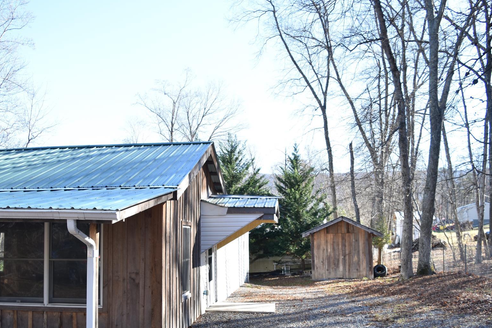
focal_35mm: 36
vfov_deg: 36.7
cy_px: 201
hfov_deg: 53.1
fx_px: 492
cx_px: 233
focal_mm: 18
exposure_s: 1/125
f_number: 4.5
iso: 100
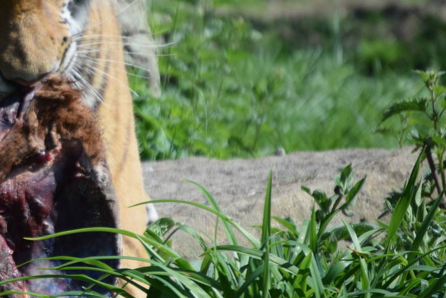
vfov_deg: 2.0
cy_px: 74
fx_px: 8351
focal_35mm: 674
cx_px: 14
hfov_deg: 3.1
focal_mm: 200
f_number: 5.6
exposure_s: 1/1000
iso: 450
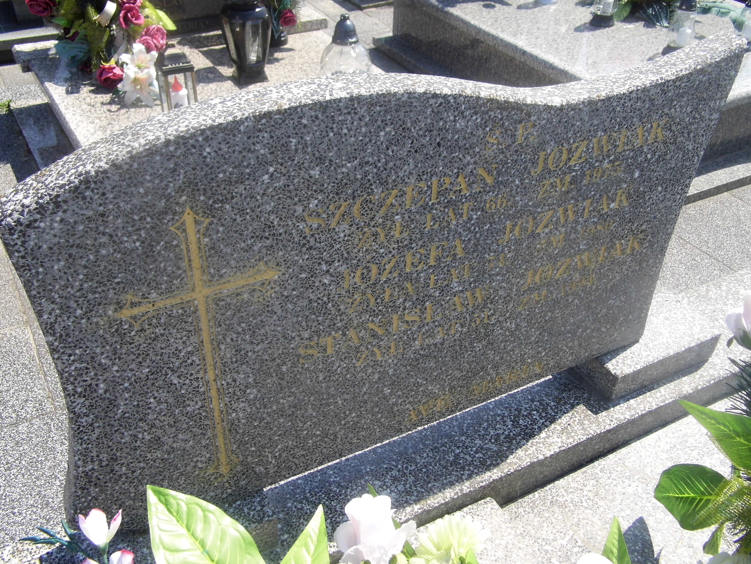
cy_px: 282
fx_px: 738
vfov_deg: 41.8
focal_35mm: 34
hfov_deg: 54.0
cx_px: 376
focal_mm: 6.1
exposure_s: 1/800
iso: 100
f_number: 3.3
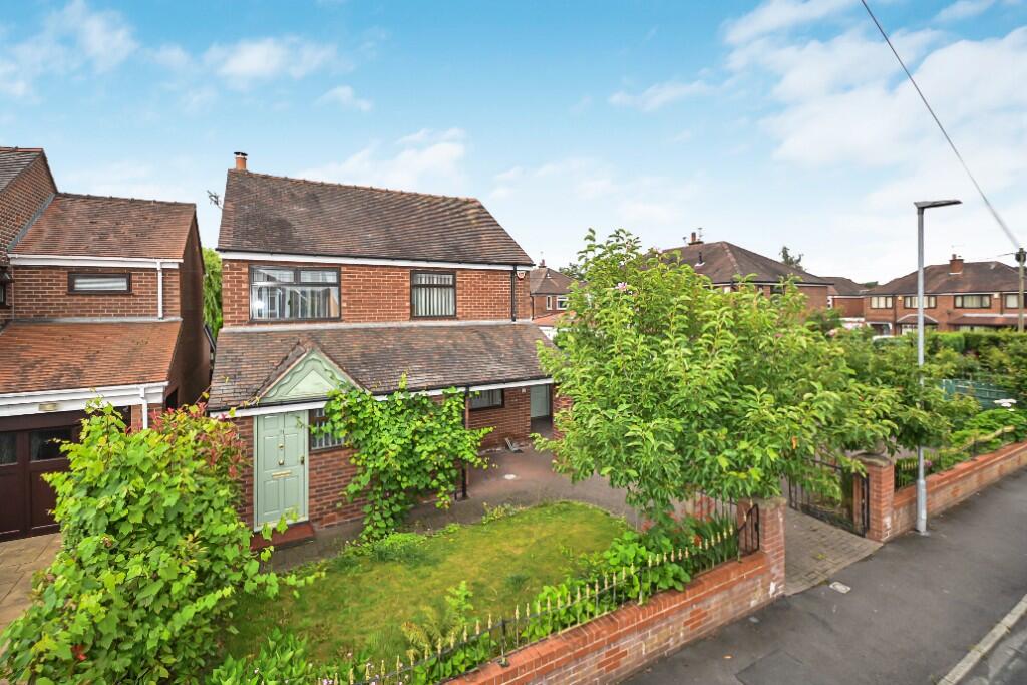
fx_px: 456
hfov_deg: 96.7
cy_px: 342
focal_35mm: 16
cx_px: 514
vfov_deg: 73.8
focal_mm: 16
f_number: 6.3
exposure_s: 1/160
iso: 100
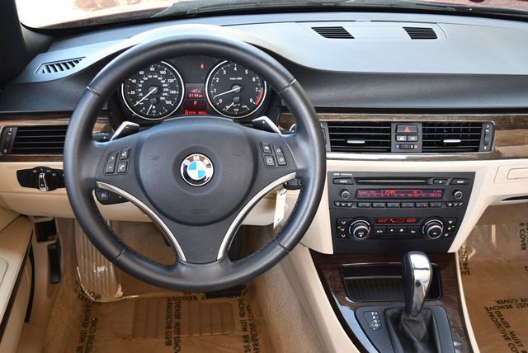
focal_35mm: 40
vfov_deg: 33.5
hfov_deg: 48.4
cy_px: 176
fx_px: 587
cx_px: 264
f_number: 3.8
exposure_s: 1/250
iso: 560
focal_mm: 20
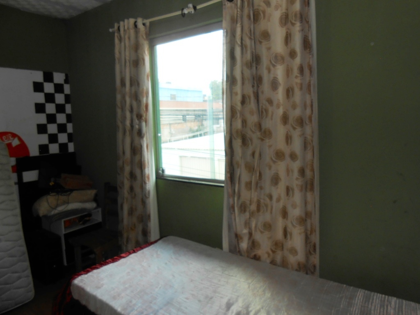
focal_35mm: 26
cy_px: 158
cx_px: 210
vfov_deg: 53.1
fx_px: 315
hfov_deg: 67.3
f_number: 3.5
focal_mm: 4.6
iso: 80
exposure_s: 1/40
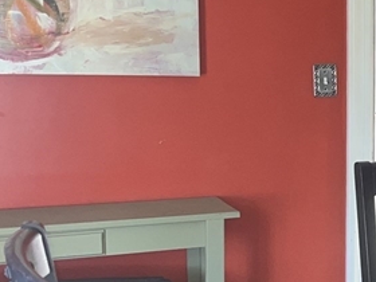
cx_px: 642
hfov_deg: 17.4
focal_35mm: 95
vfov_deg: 15.5
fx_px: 1032
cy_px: 171
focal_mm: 5.1
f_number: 1.6
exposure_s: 1/17
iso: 64
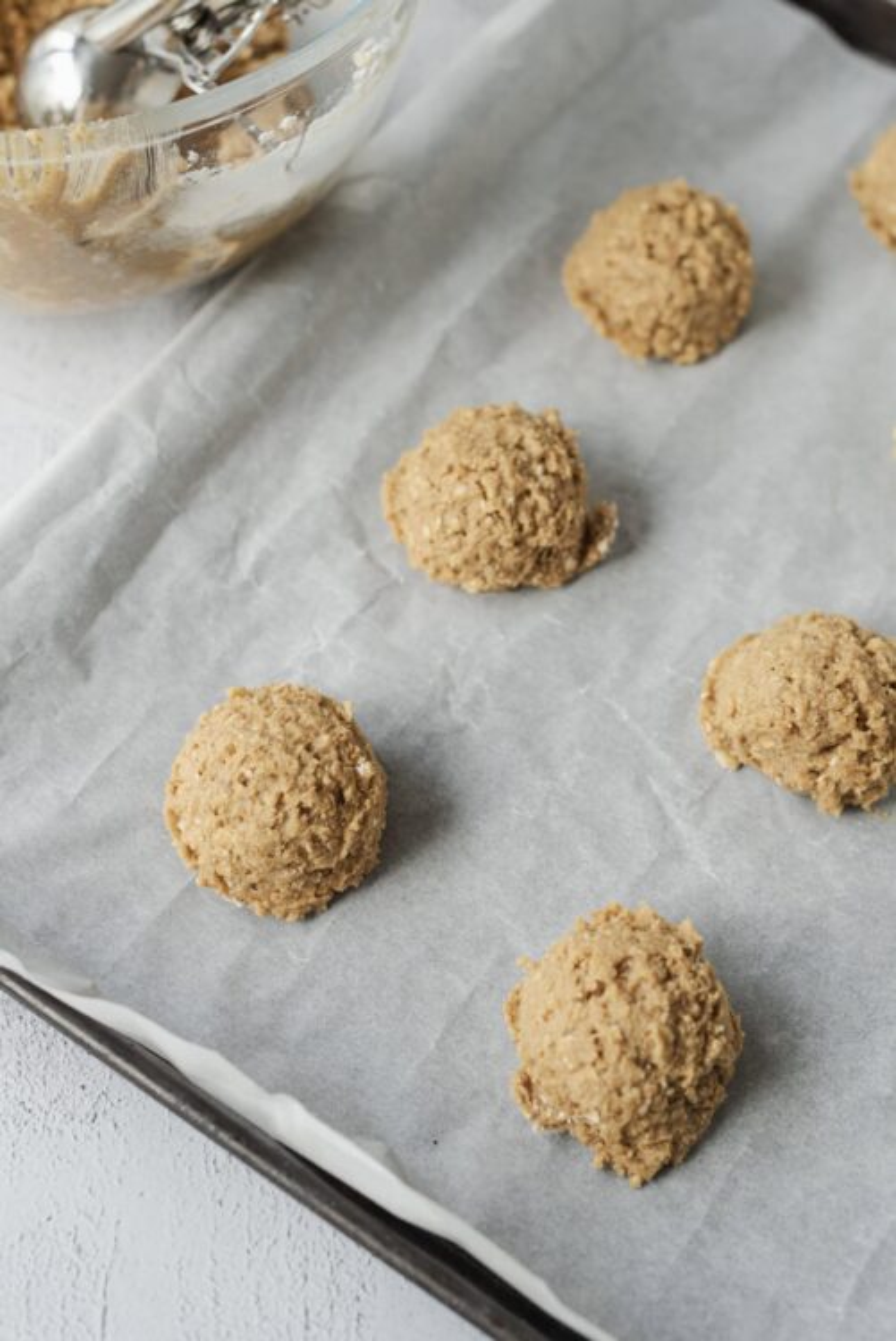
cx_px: 448
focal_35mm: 50
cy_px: 670
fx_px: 1864
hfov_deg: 27.0
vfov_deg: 39.6
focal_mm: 50
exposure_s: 1/20
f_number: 4.5
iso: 125
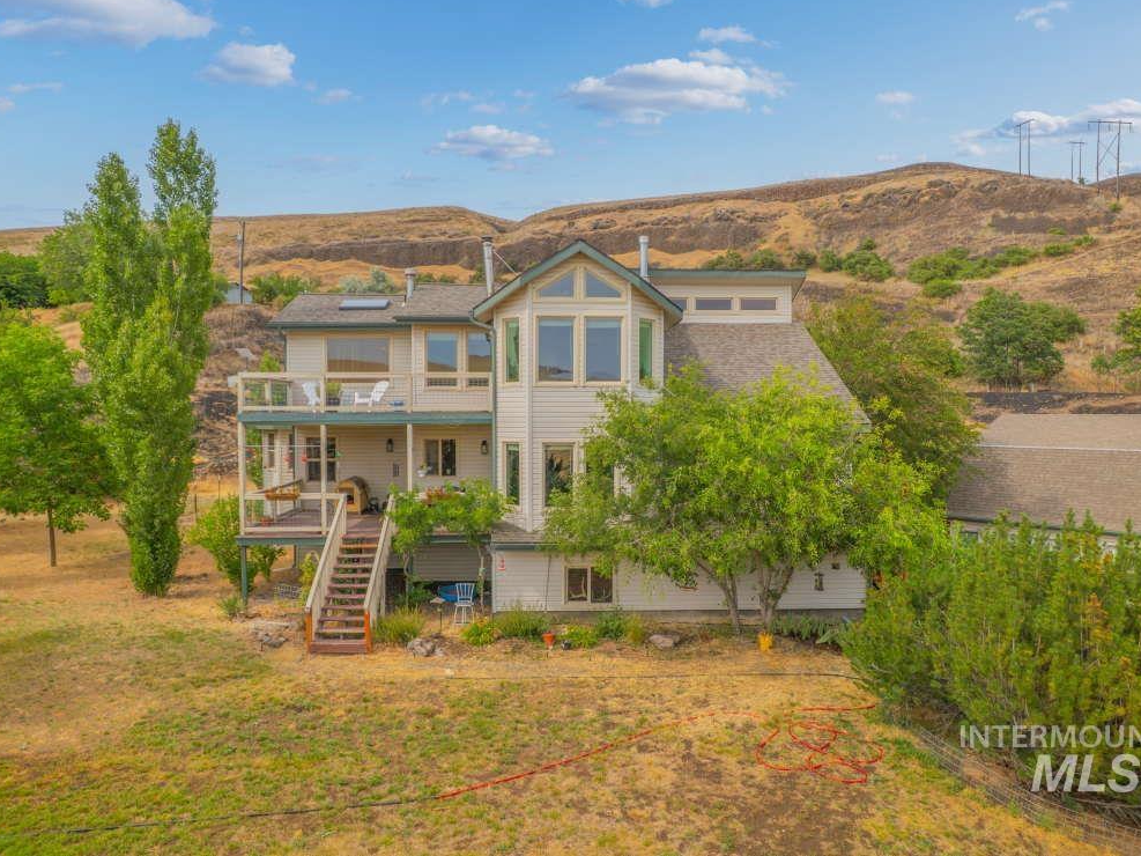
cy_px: 426
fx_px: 791
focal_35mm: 24
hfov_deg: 71.6
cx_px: 579
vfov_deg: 56.8
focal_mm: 8.38
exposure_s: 1/80
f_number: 2.8
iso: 100
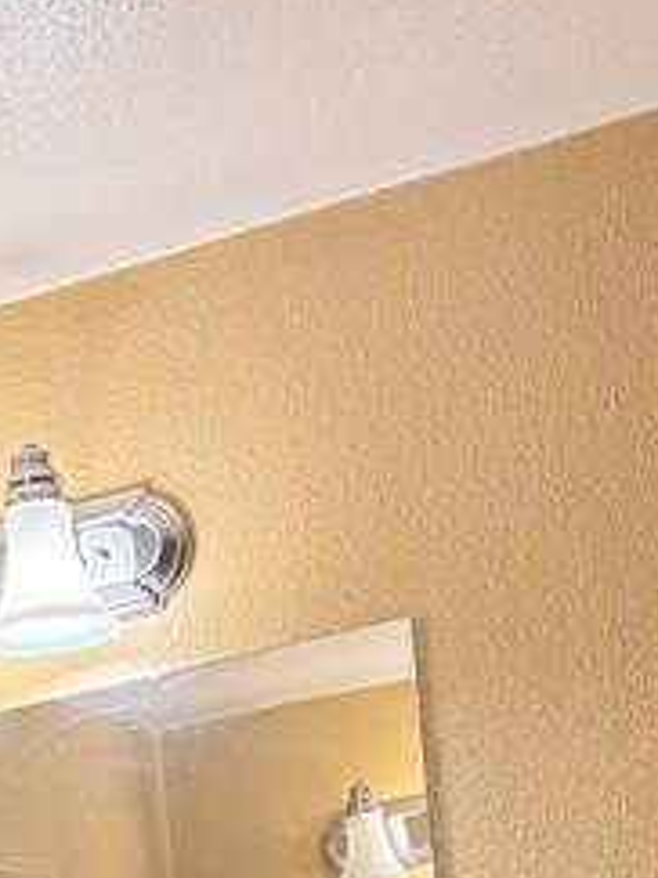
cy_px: 1803
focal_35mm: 101
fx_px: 2562
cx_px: 80
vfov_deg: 15.3
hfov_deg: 14.5
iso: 400
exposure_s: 1/120
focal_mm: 6.76
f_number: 1.78
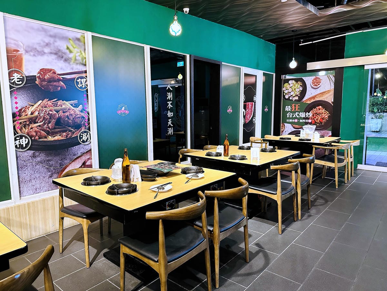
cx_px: 194
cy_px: 146
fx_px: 268
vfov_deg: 56.8
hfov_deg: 71.6
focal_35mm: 24
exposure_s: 1/60
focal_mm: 6.86
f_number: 1.78
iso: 640
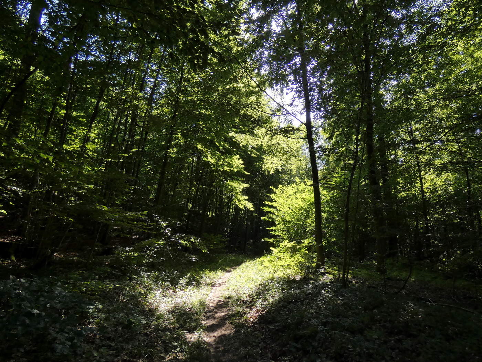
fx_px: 278
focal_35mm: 20
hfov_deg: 81.7
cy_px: 181
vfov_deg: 66.0
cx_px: 241
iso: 80
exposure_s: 1/320
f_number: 2.8
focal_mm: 3.6
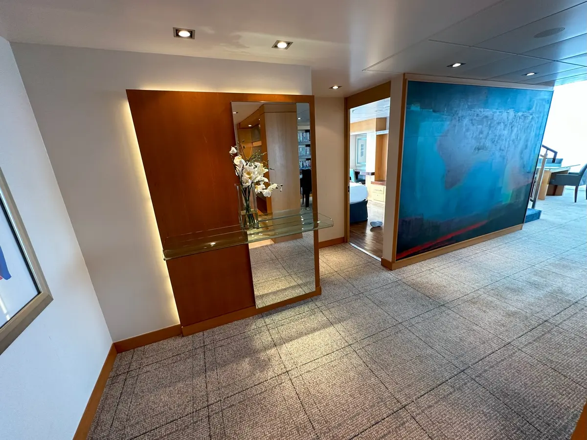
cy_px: 220
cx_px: 294
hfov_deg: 102.1
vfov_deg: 85.7
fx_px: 237
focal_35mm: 14
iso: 200
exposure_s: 1/60
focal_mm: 2.22
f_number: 2.2
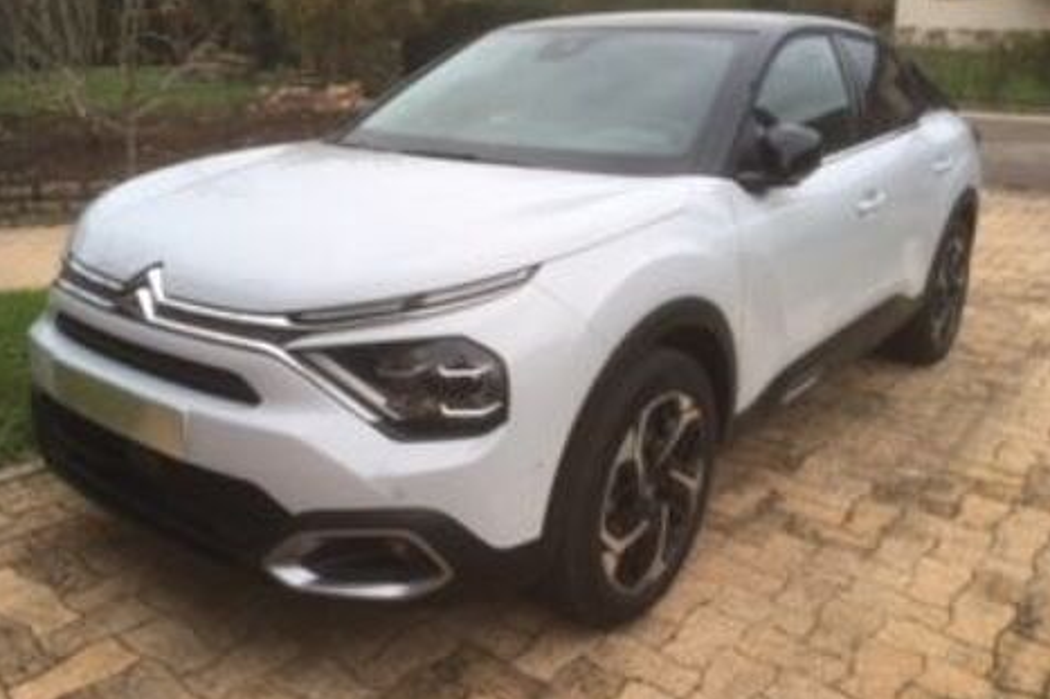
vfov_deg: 42.2
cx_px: 517
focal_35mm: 31
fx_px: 904
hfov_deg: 60.3
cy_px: 306
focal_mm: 4.15
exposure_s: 1/161
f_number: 2.2
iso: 25
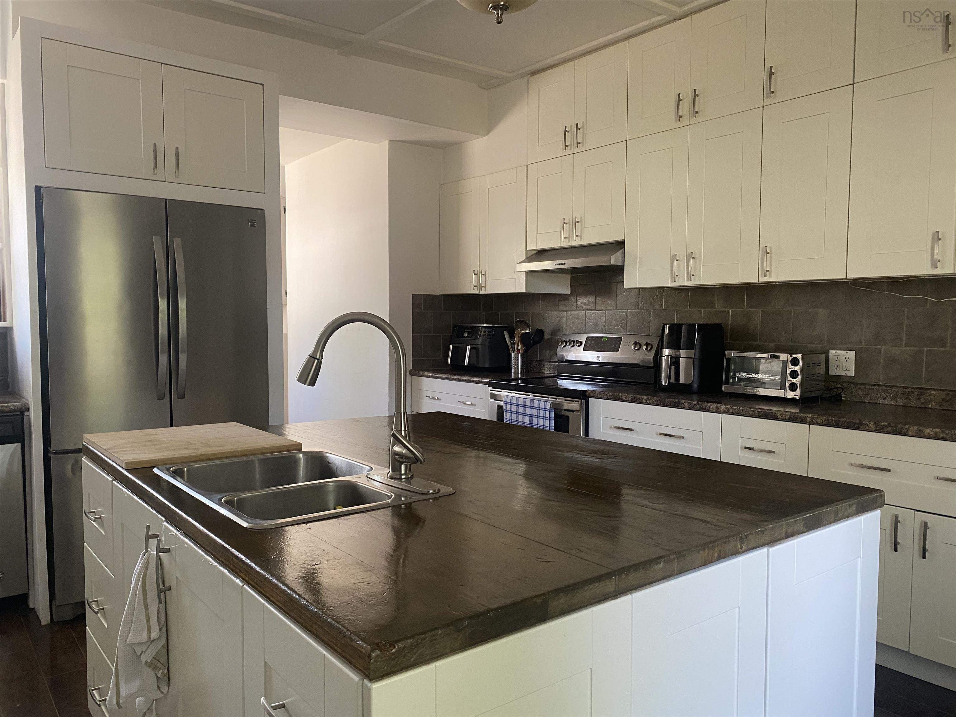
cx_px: 478
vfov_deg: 53.1
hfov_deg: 67.3
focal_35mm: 26
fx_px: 718
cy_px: 358
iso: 160
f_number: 1.8
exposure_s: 1/60
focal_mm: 4.25
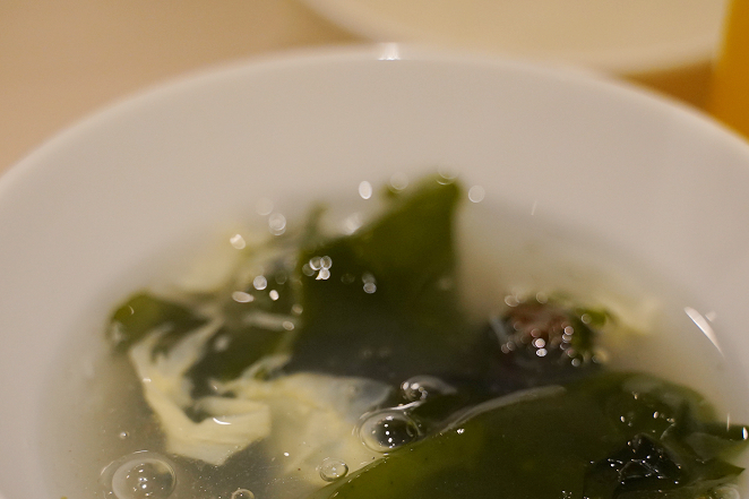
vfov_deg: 17.4
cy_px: 380
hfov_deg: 26.0
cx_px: 368
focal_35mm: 78
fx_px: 1622
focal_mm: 43
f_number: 2.8
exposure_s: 1/60
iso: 2000
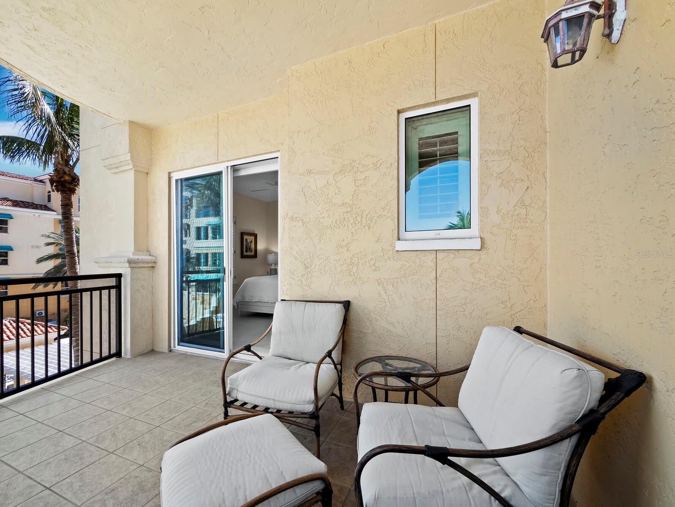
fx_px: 273
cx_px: 338
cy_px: 254
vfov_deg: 85.7
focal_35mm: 14
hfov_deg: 102.0
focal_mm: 7
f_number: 11
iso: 400
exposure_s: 1/20
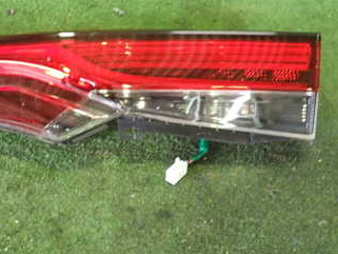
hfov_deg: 33.0
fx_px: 547
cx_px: 48
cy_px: 60
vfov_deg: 25.8
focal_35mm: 56
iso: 500
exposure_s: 1/30
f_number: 2.3
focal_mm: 5.4
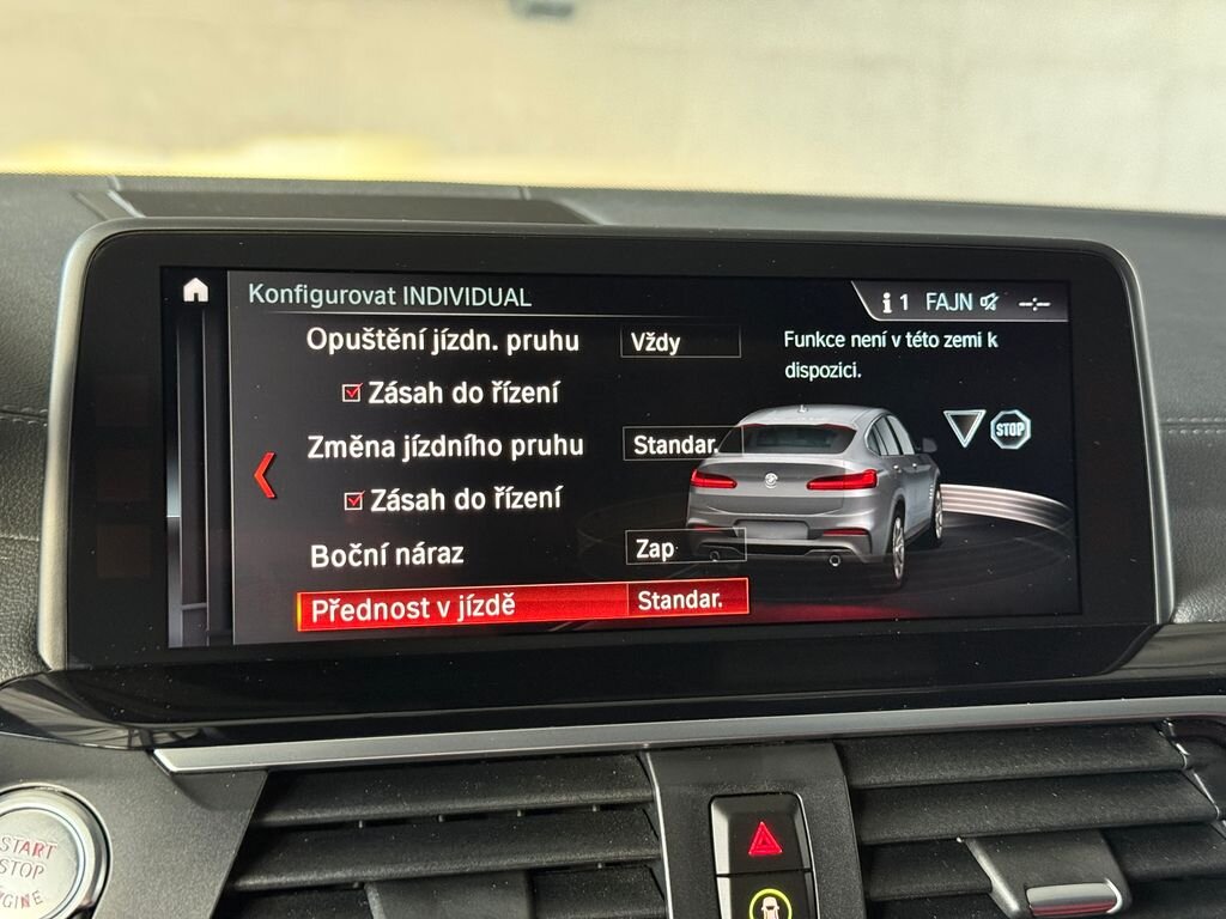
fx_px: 1700
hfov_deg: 39.7
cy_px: 460
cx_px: 613
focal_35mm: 48
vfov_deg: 30.3
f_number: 1.78
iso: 500
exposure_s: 1/33
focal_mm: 6.76
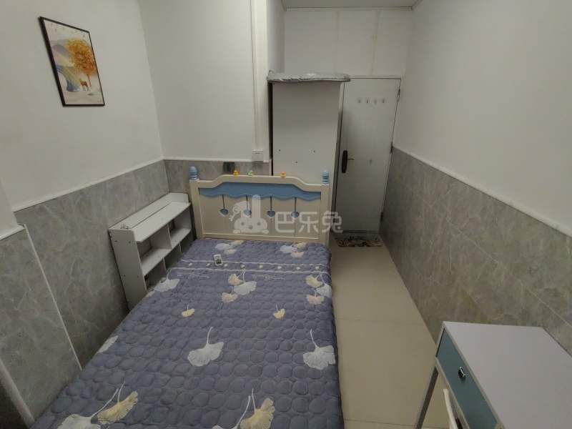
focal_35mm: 16
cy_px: 214
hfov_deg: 94.5
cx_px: 286
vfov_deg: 78.1
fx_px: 264
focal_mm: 1.68
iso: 80
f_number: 2.2
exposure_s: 1/50
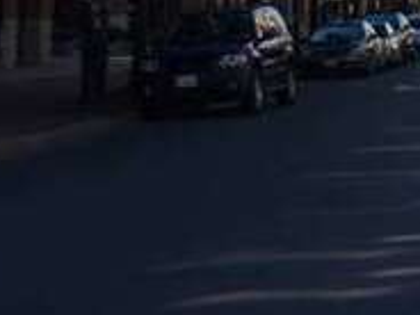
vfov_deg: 11.1
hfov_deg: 15.3
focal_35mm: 126
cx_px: 438
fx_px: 1529
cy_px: -233
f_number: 2.2
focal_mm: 4.15
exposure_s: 1/1236
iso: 32
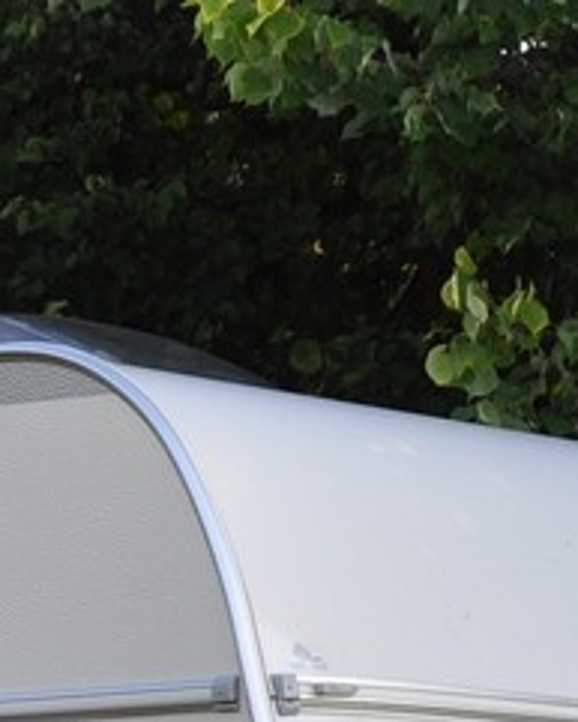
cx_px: 482
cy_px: 1384
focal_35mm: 315
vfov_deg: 6.0
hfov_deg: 4.9
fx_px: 6731
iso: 200
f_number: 6.3
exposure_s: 1/160
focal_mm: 30
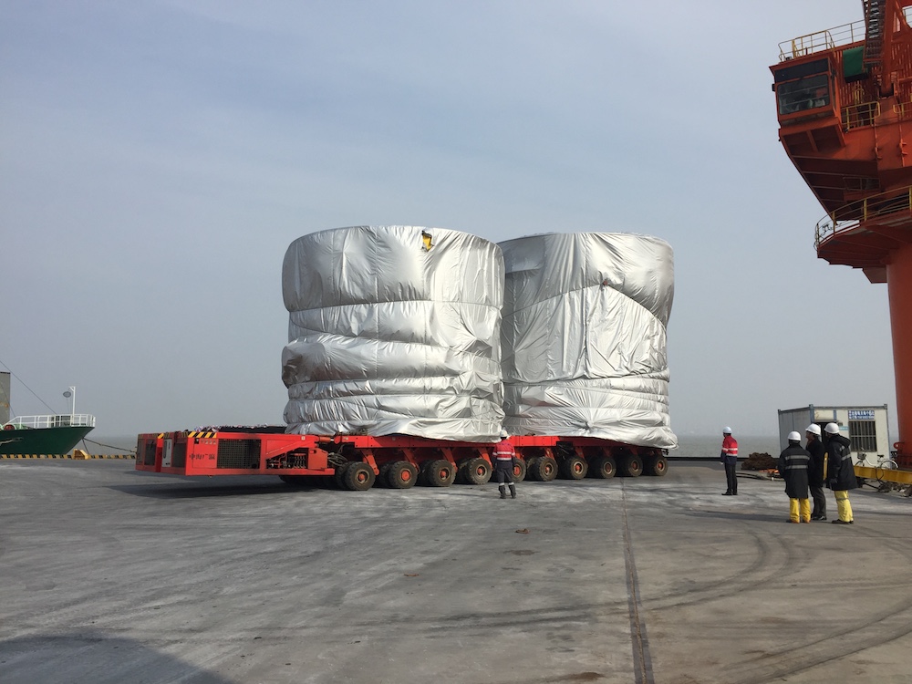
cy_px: 342
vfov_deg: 48.2
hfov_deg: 61.7
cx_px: 456
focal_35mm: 29
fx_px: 764
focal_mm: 4.15
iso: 32
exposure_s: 1/3597
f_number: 2.2
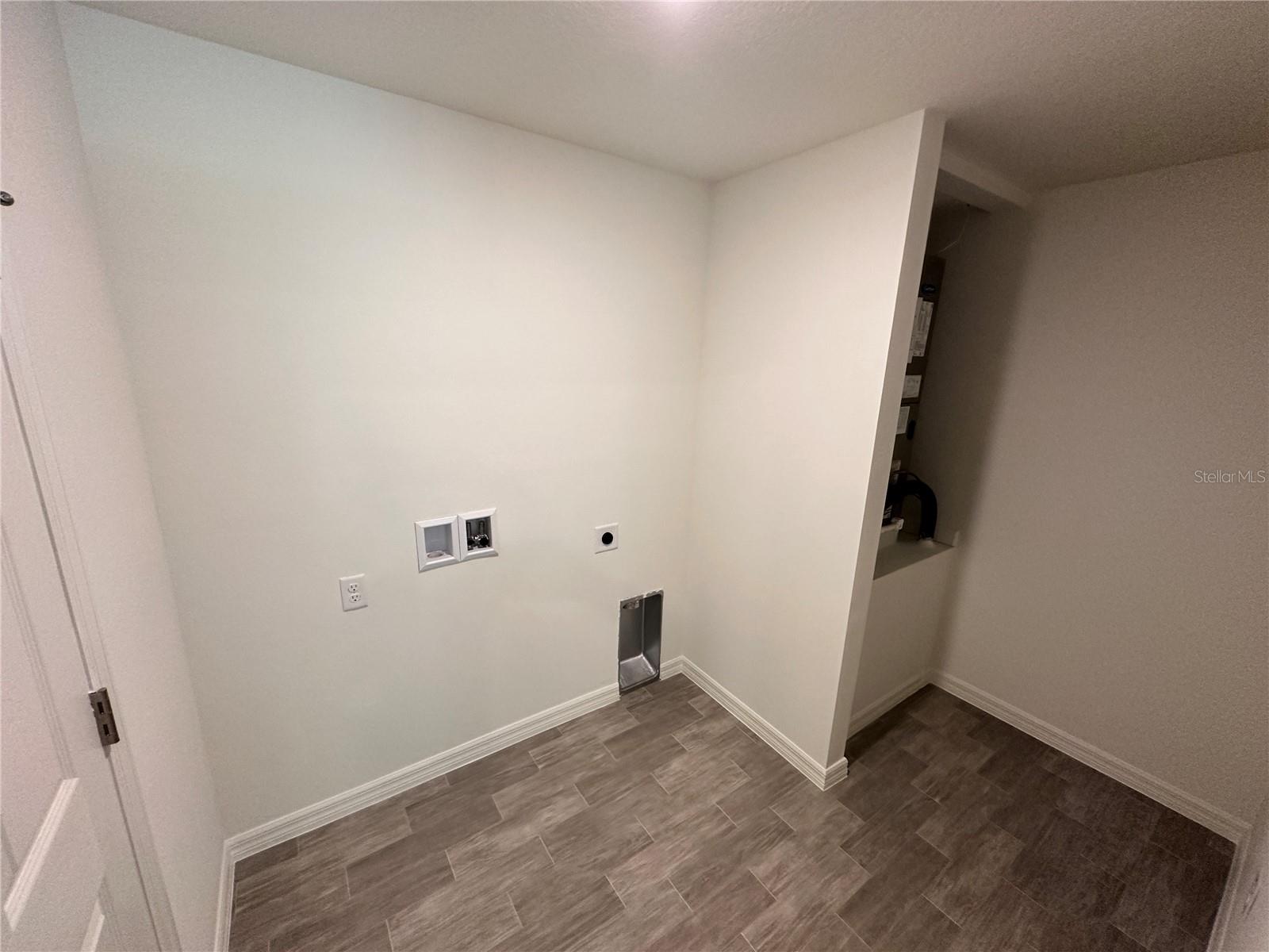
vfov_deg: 85.7
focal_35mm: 14
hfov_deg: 102.1
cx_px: 634
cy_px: 476
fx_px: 513
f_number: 2.2
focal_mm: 2.22
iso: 320
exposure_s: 1/120
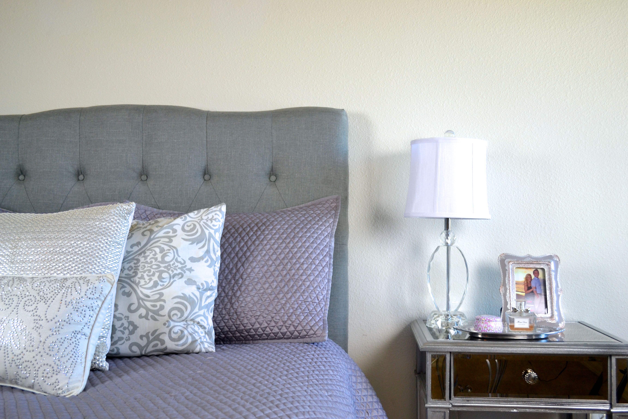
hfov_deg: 53.1
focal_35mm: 36
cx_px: 314
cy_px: 210
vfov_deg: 36.9
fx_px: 628
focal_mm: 24
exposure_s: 1/100
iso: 400
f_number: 5
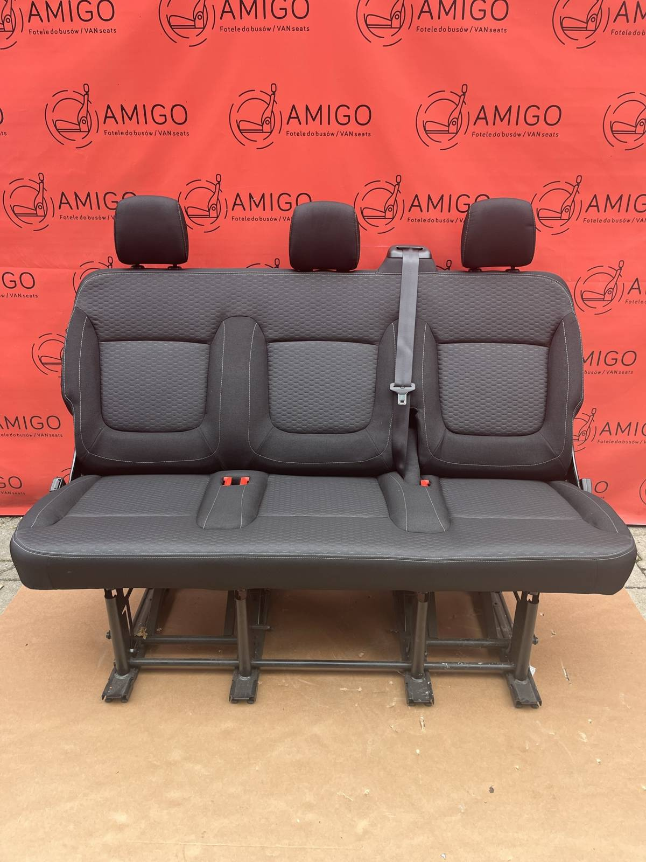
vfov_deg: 67.3
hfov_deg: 53.1
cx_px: 323
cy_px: 431
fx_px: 647
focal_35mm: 26
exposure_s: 1/151
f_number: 1.6
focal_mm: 5.1
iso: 32
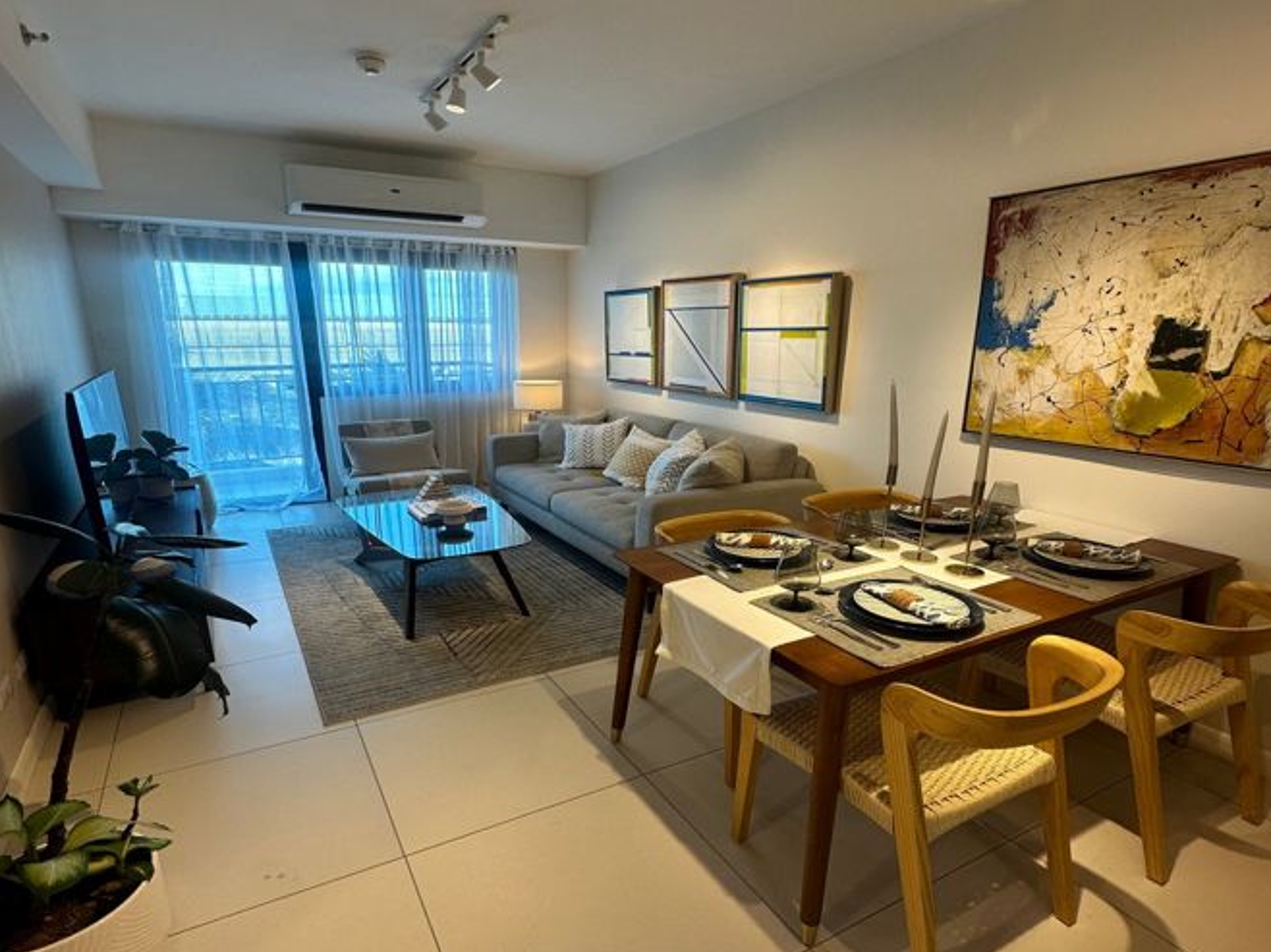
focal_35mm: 15
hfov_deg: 98.2
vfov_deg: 81.6
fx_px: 551
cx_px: 617
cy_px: 448
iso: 64
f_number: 2.2
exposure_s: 1/120
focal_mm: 2.22
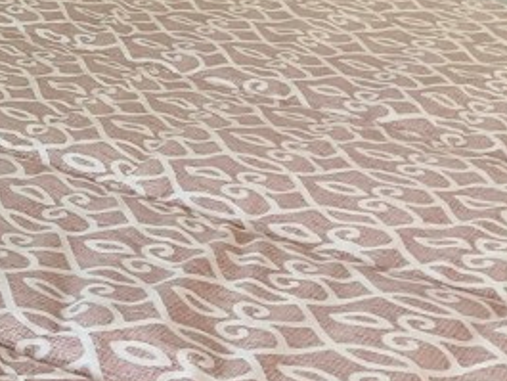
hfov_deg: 15.6
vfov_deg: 12.5
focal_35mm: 112
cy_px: -214
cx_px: -341
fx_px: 1641
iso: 64
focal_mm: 3
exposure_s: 1/60
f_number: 1.8
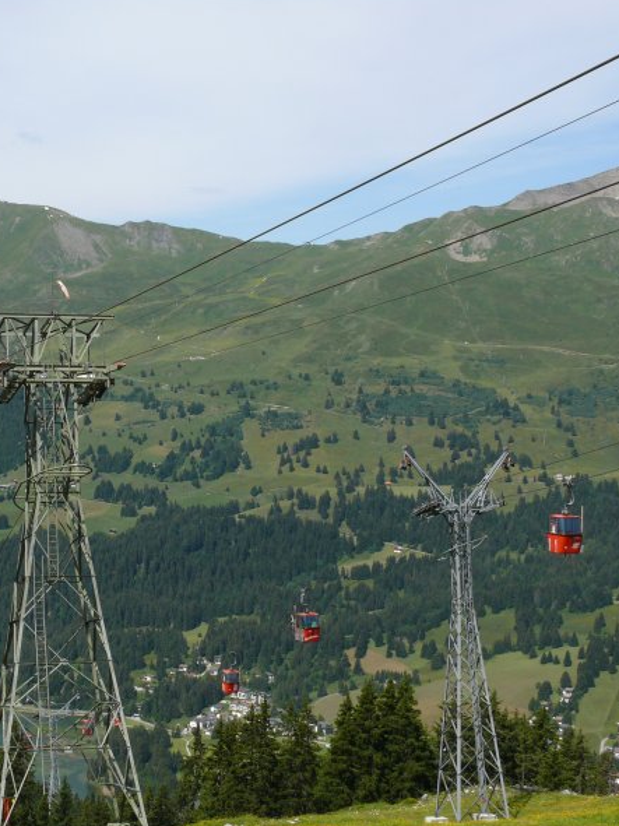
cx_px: 159
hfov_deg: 22.4
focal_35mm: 65
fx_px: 1550
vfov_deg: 29.8
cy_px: 412
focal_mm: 10.1
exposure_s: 1/400
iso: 100
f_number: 6.3
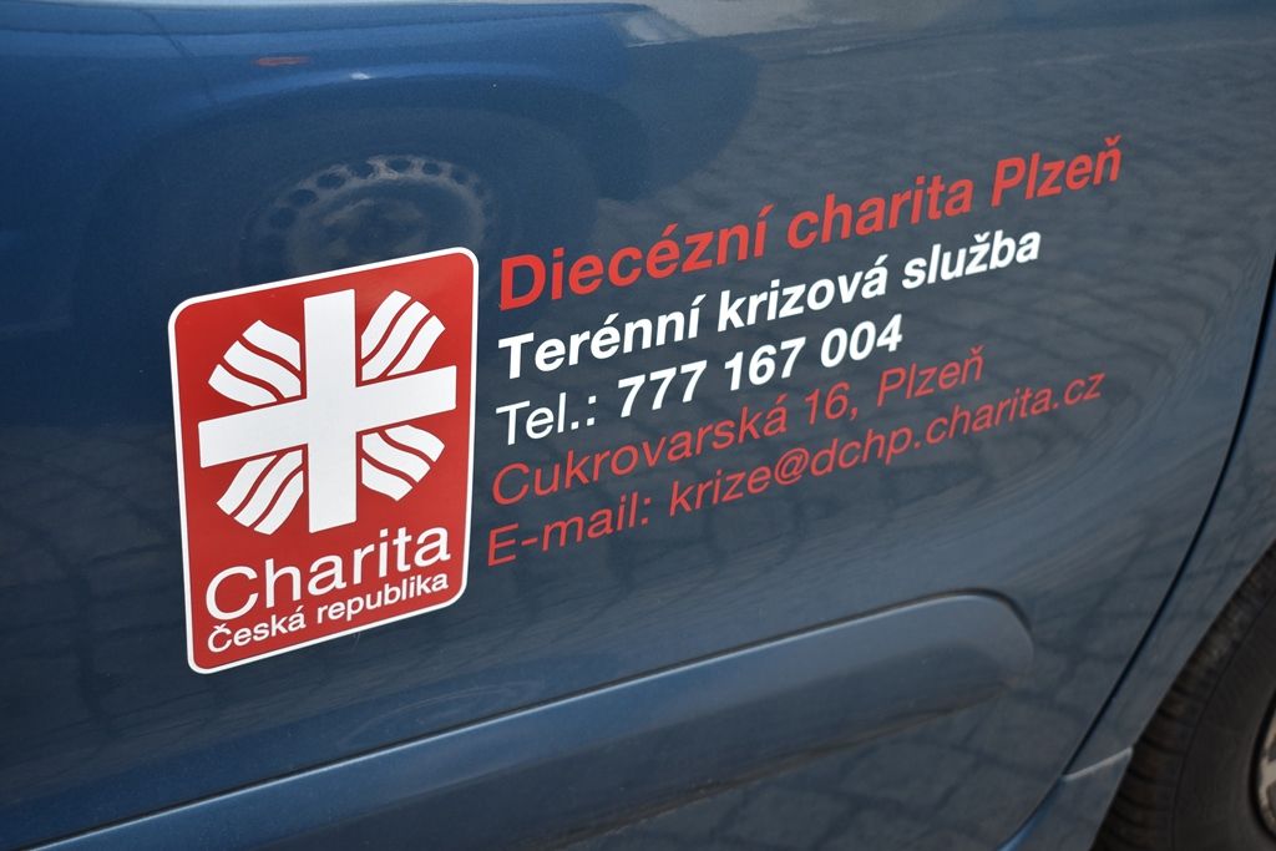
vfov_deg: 25.8
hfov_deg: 37.8
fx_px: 1861
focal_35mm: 52
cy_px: 426
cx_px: 638
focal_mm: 35
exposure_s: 1/125
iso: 100
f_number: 4.5
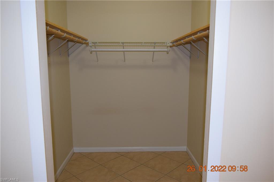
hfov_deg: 67.4
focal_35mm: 27
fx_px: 205
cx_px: 137
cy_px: 91
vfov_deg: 47.9
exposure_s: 1/100
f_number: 5
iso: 800
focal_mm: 18
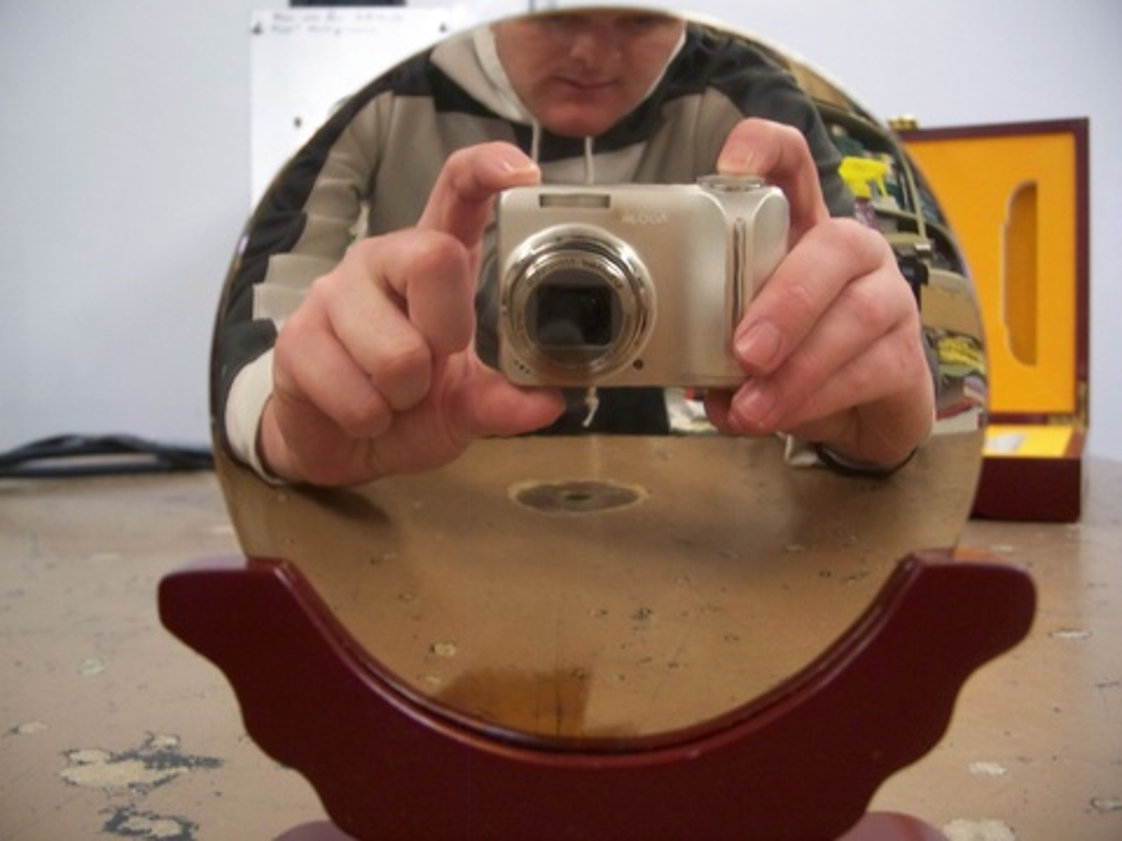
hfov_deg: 50.1
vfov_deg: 38.7
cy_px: 420
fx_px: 1199
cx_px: 561
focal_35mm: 37
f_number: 2.8
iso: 250
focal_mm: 7.8
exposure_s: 1/30
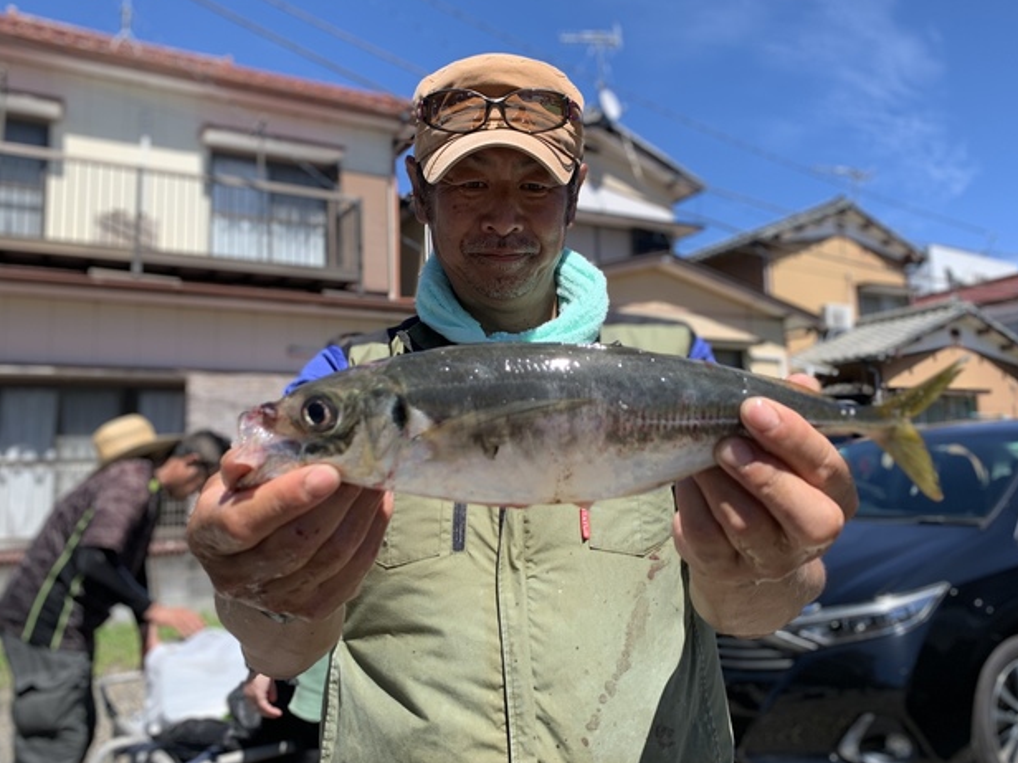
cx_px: 527
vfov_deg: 51.3
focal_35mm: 27
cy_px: 372
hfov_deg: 65.3
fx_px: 794
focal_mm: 4.25
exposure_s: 1/1149
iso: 25
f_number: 1.8
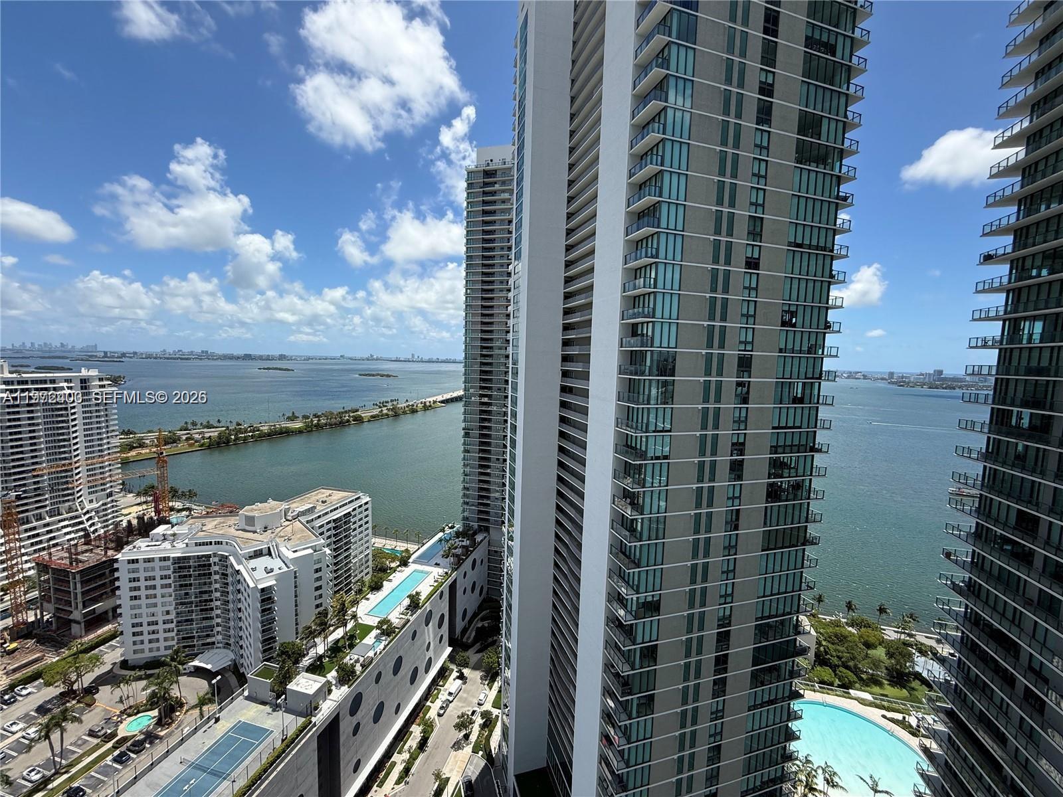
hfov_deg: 102.1
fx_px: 430
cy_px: 398
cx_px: 532
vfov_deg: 85.7
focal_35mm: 14
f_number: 2.2
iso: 50
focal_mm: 2.22
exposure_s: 1/1901
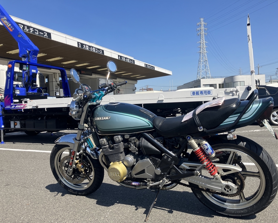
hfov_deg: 58.7
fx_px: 247
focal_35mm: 30
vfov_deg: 48.5
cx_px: 148
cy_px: 114
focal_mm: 3.99
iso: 32
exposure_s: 1/1517
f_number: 1.8
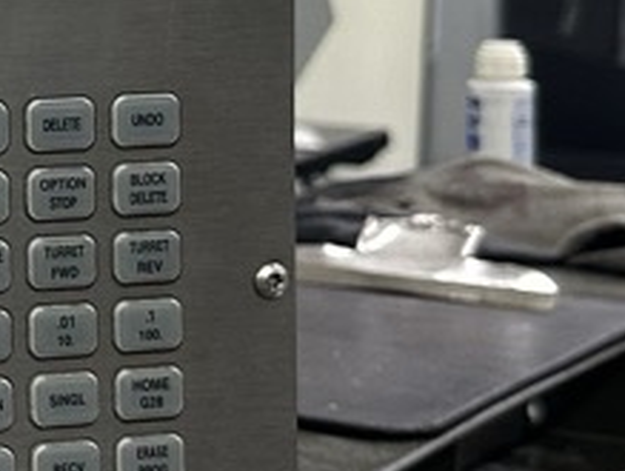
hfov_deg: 12.7
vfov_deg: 10.5
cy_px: -57
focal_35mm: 140
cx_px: -539
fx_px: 2532
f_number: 1.78
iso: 200
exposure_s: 1/120
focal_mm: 6.86
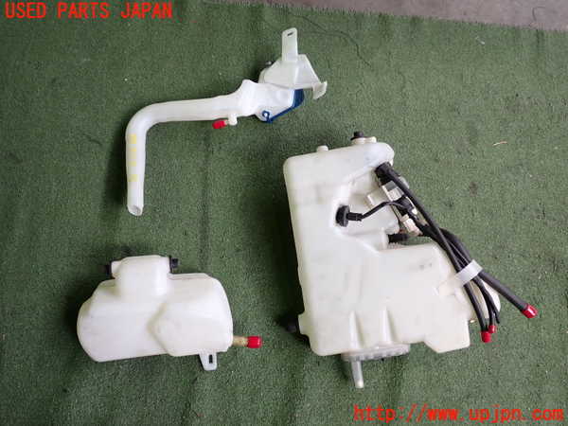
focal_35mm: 30
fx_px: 492
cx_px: 284
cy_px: 213
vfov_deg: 46.8
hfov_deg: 60.0
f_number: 2.3
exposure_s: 1/60
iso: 200
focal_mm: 5.4
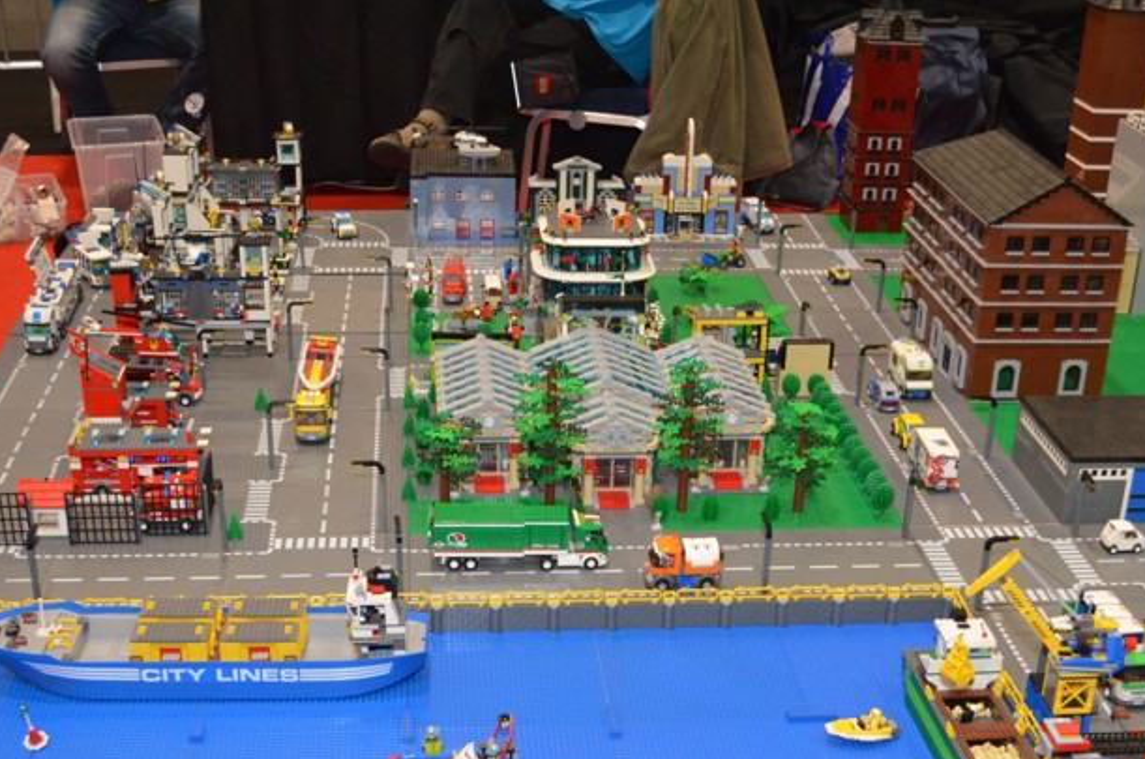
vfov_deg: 24.6
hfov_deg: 36.9
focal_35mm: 54
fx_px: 1714
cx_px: 622
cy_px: 588
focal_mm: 22
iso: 2500
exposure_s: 1/60
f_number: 4
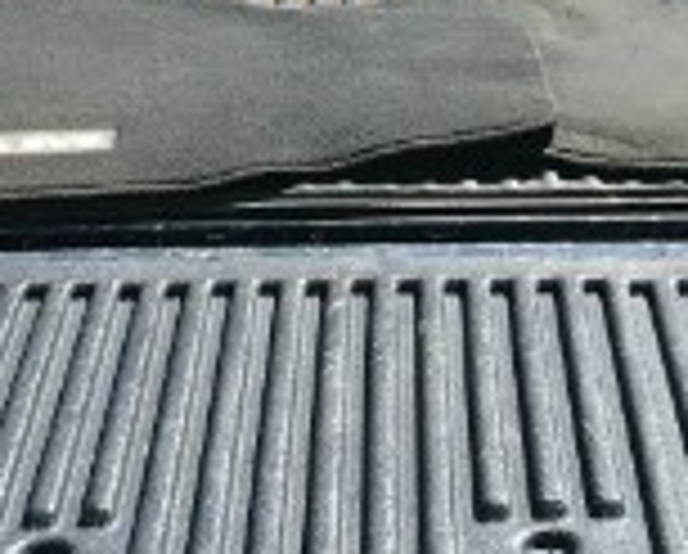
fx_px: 2326
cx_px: 405
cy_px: -54
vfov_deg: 13.3
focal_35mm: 114
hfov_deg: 16.8
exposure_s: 1/1168
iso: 20
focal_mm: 3.99
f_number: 1.8
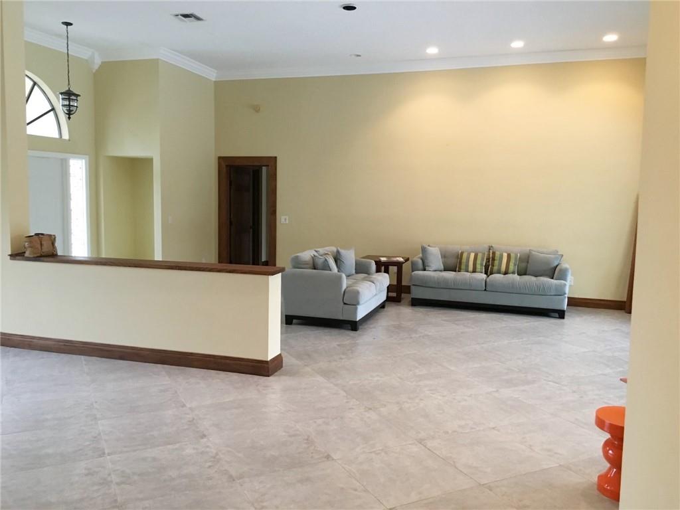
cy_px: 255
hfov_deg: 61.7
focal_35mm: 29
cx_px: 340
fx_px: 570
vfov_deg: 48.2
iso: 160
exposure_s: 1/30
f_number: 2.2
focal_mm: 4.15
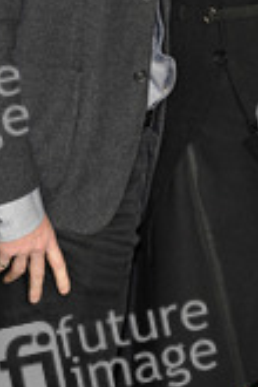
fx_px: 1430
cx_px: 165
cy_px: 5
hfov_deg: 10.3
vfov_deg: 15.2
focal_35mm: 133
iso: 1000
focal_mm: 55
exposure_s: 1/160
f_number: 5.6
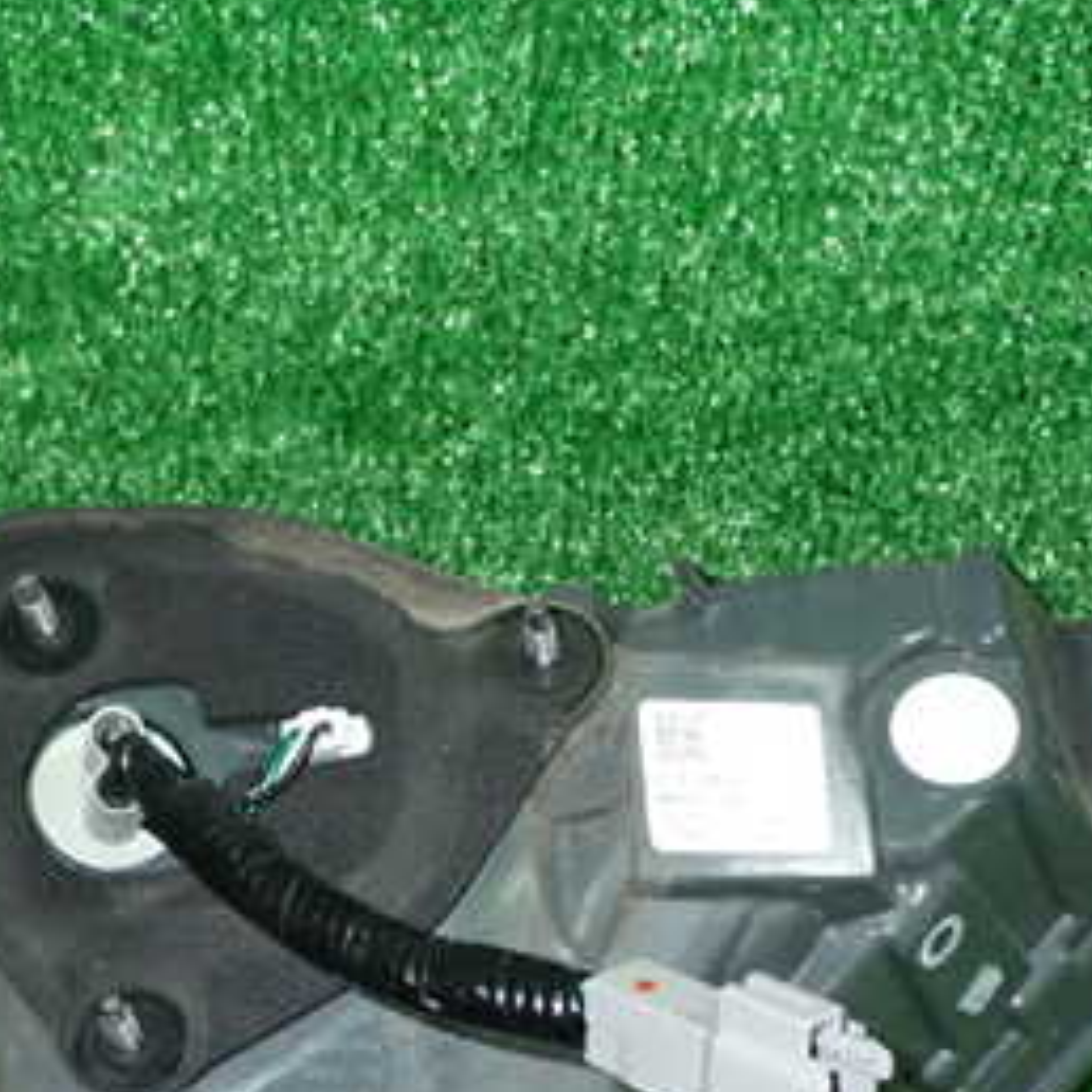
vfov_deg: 21.9
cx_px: 398
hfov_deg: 22.1
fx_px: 2784
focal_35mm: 78
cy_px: 851
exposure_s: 1/40
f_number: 8
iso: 800
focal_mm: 6.83
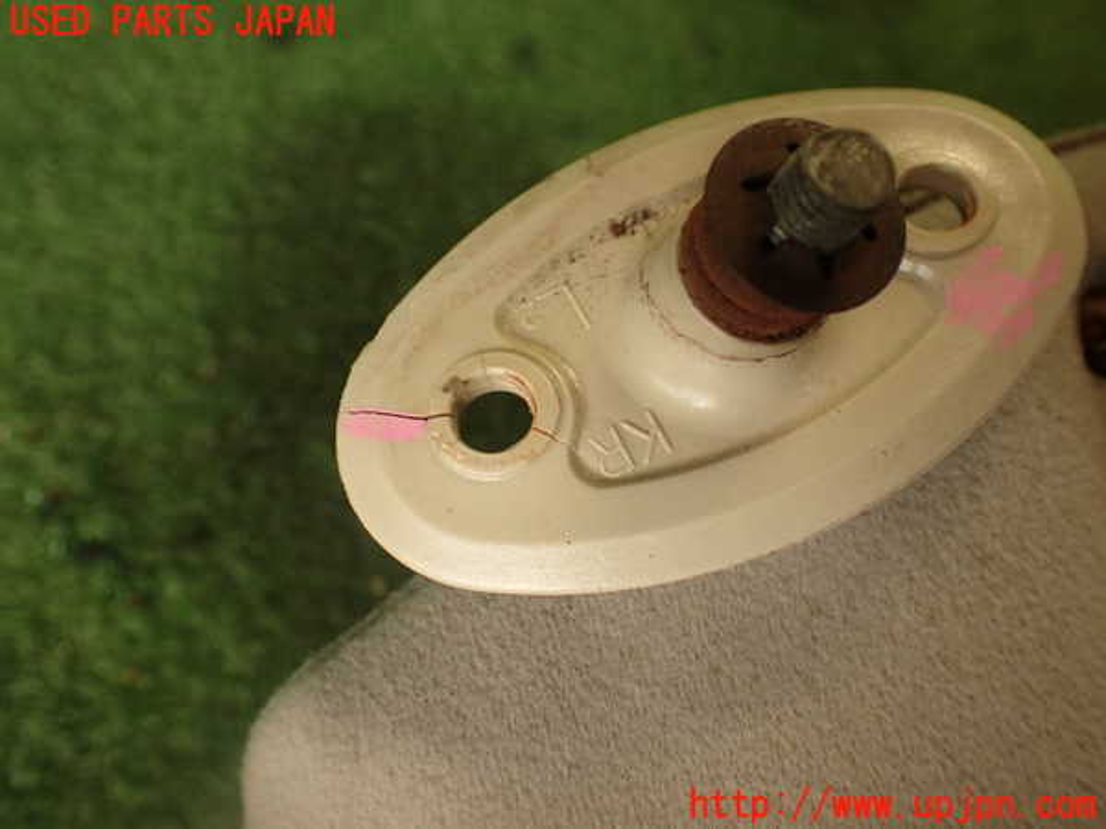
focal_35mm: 32
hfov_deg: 56.8
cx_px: 553
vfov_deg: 44.2
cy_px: 414
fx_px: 1022
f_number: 2.4
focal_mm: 5.79
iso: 200
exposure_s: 1/60
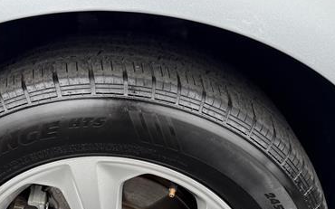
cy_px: 194
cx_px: 105
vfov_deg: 28.0
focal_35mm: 44
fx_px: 402
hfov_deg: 44.5
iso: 100
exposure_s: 1/607
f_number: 1.78
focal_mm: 6.76
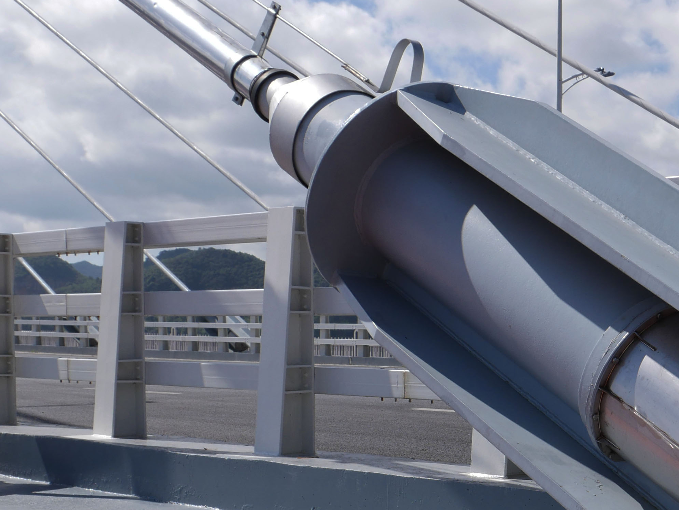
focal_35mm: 74
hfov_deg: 24.5
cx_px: 746
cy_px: 437
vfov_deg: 19.6
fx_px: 1452
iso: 200
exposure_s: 1/500
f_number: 9
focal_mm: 16
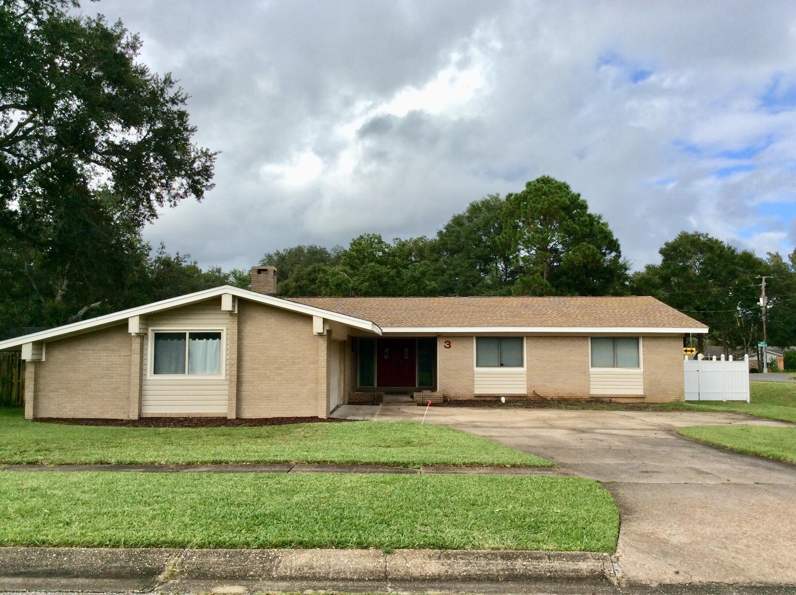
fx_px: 735
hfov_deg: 56.9
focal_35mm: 32
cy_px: 298
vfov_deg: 44.1
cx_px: 398
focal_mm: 3.3
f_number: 2.4
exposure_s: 1/1362
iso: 32
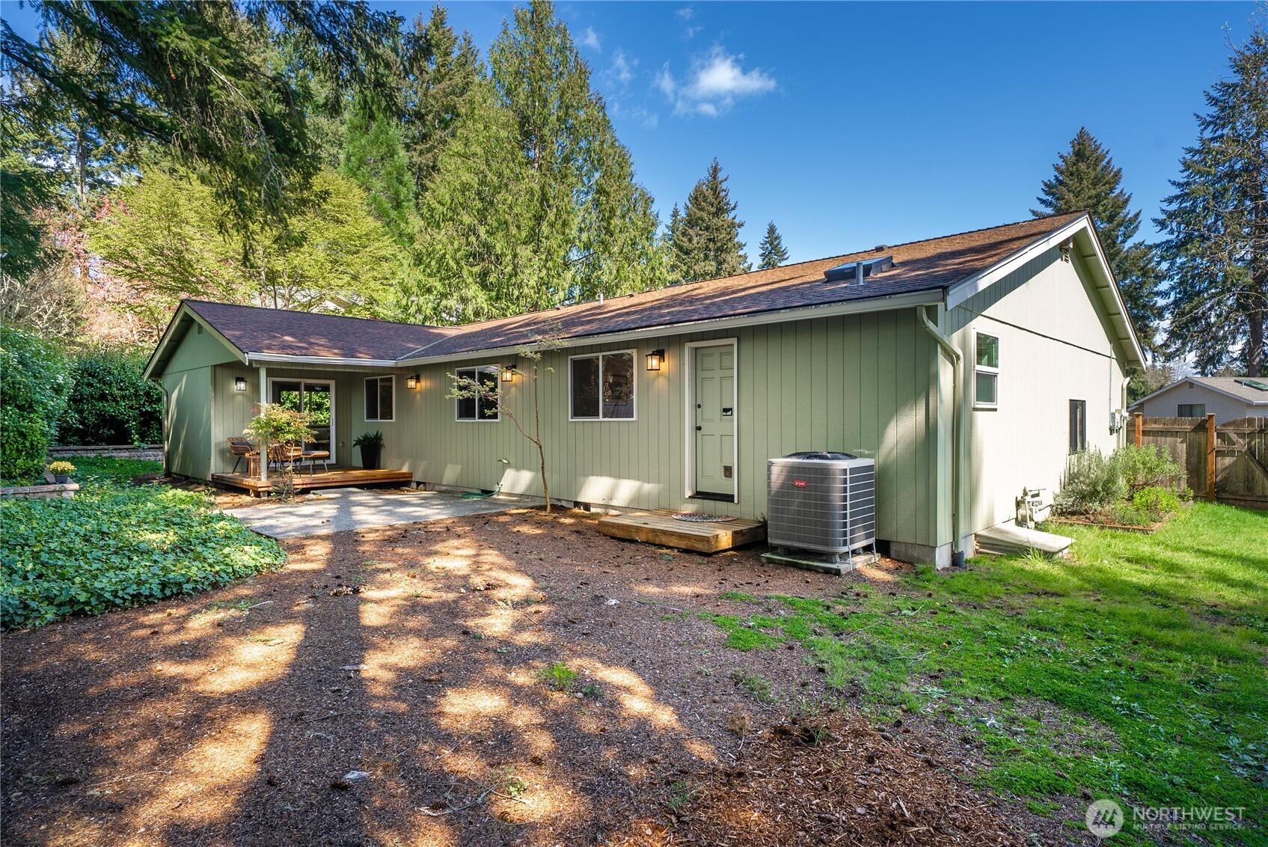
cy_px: 424
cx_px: 634
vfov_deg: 67.4
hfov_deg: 90.0
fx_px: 634
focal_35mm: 18
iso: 80
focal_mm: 18
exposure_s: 1/60
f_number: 7.1
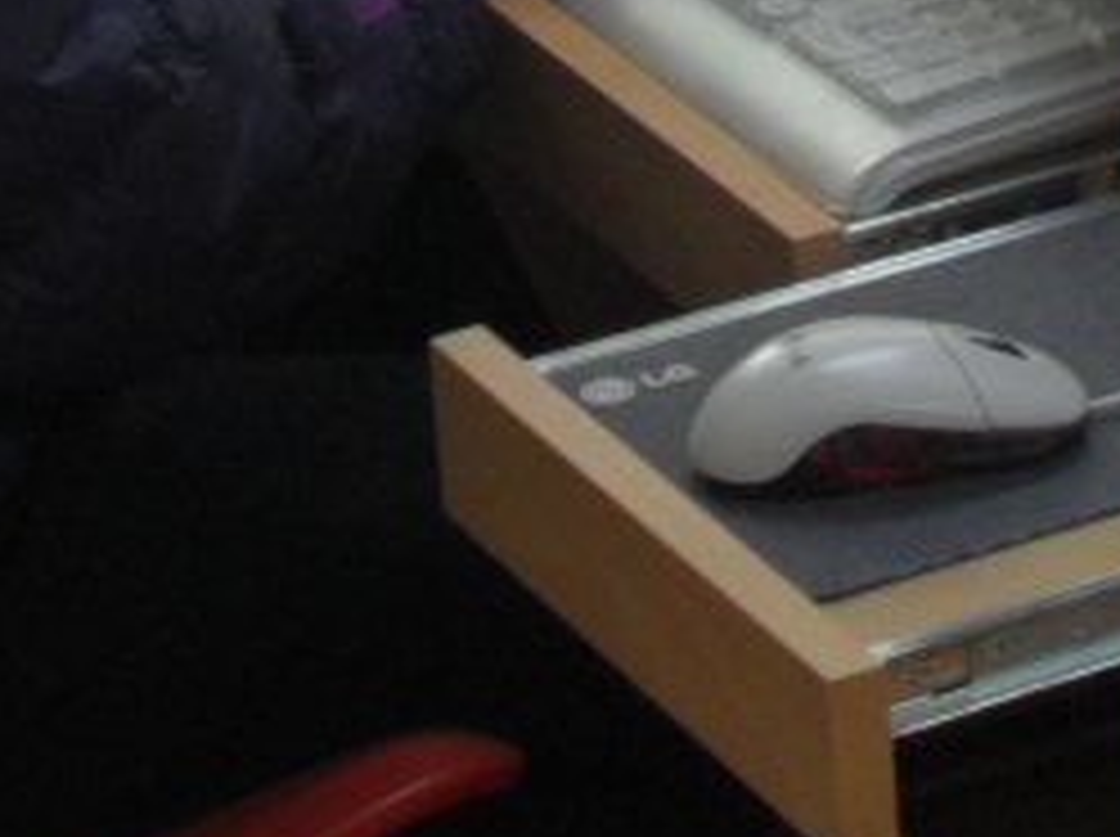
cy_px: -684
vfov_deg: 7.0
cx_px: 1250
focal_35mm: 206
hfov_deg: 9.5
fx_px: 6656
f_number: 3.3
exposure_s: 1/30
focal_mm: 8.8
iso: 100
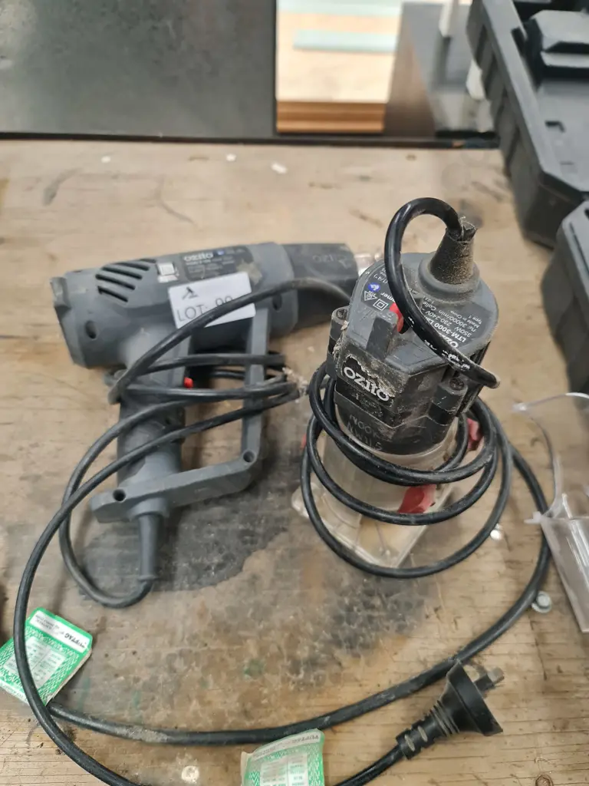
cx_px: 294
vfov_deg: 69.4
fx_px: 567
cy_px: 393
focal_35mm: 25
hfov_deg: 54.9
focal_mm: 7
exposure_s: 1/120
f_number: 1.8
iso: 320
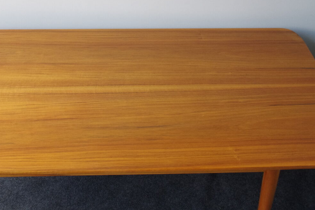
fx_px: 551
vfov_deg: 21.4
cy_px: 62
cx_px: 118
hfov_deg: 31.8
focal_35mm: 63
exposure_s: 1/50
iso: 800
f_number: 8
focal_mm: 24.38
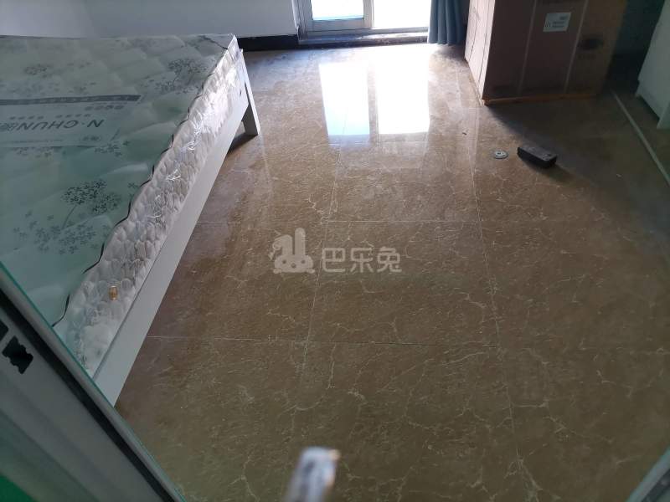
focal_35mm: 26
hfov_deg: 67.3
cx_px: 335
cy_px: 251
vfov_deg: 53.1
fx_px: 503
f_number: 1.8
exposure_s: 1/100
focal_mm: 5.4
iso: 160
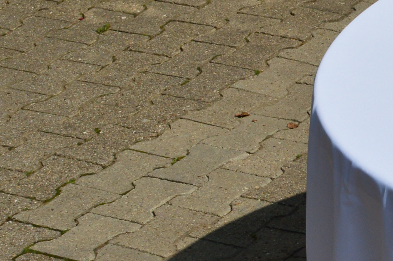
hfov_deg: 10.8
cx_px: 766
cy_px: 326
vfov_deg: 7.7
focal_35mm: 175
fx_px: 1911
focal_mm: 27
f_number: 11
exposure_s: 1/500
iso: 180
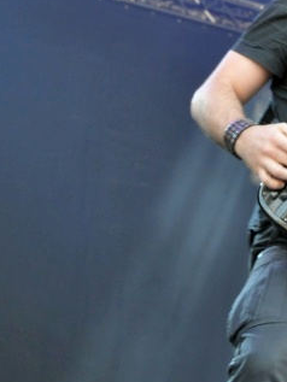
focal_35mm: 211
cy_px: 132
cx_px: 394
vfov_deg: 9.4
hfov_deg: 7.0
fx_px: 2331
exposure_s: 1/80
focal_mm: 58
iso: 1000
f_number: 9
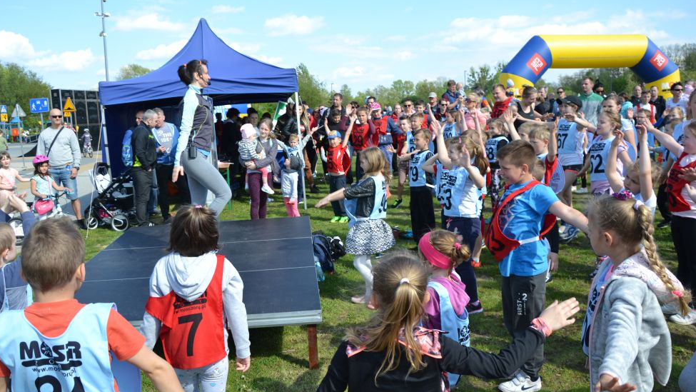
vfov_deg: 40.2
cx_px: 340
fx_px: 535
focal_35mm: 29
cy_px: 197
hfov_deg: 66.0
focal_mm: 18
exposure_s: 1/200
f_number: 6.3
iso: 100
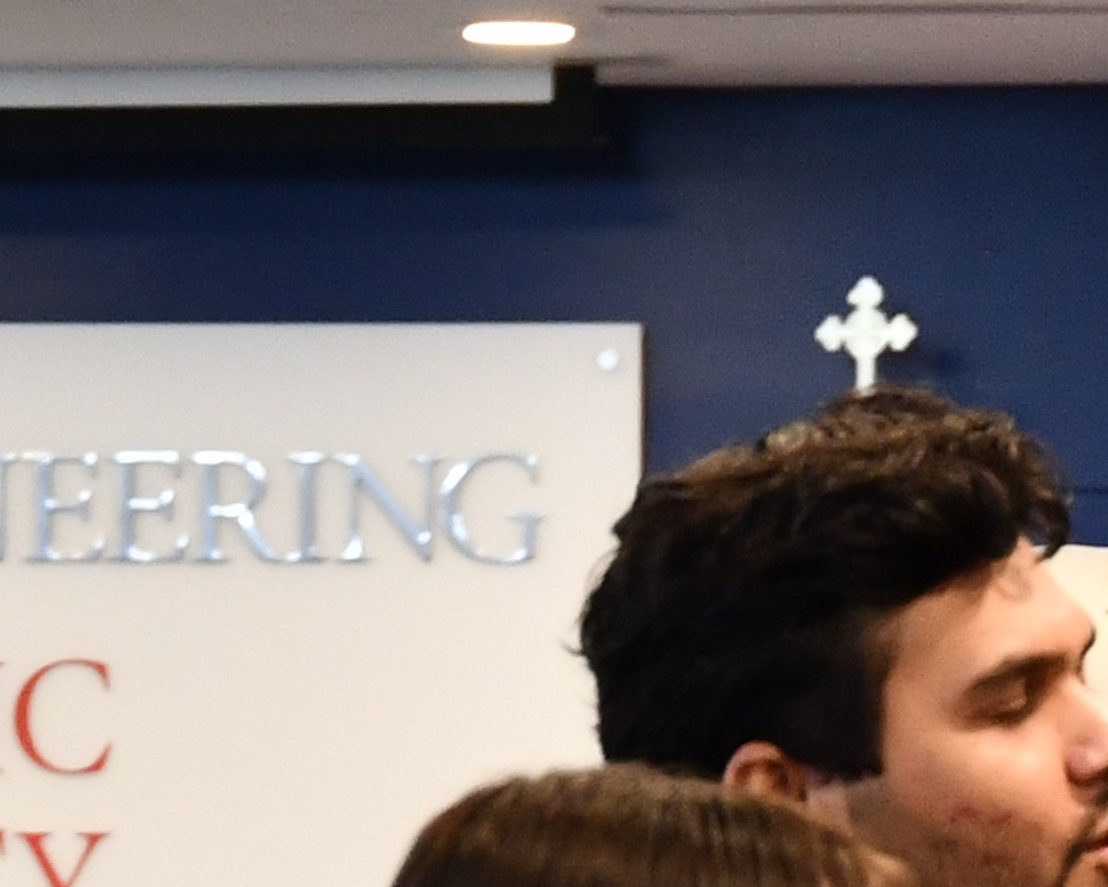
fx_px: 12007
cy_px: 612
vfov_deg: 4.2
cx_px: 913
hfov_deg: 5.3
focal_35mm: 366
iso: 1400
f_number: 3.5
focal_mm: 42
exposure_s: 1/125
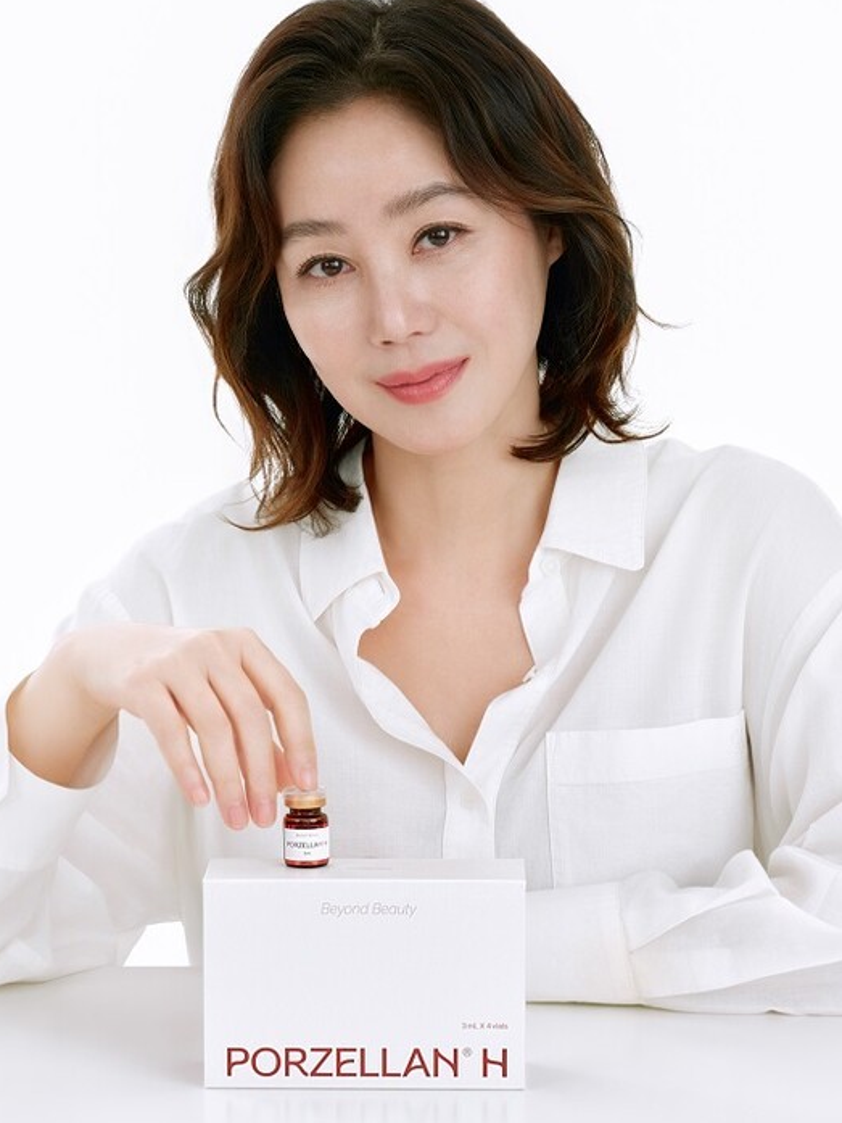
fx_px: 3534
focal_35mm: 109
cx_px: 423
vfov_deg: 18.0
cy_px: 537
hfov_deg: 13.6
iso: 1000
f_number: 11
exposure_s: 1/125
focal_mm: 120
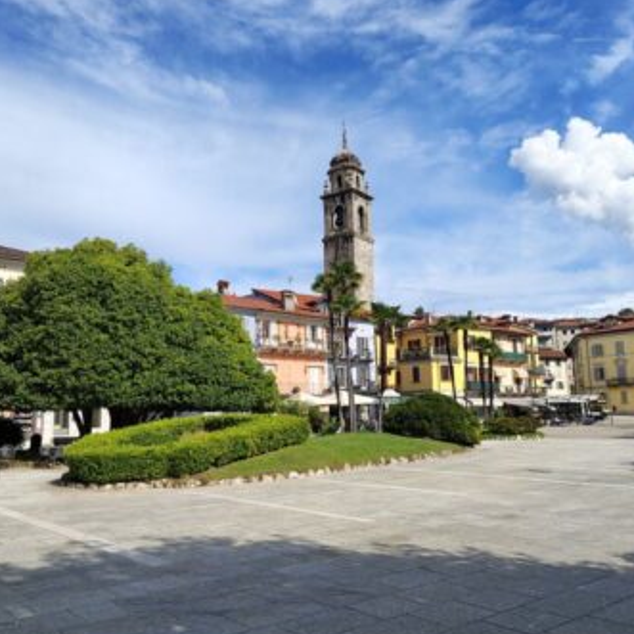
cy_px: 317
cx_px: 287
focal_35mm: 32
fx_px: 663
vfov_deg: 51.1
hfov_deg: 51.0
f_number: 1.8
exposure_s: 1/1976
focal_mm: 5.56
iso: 100
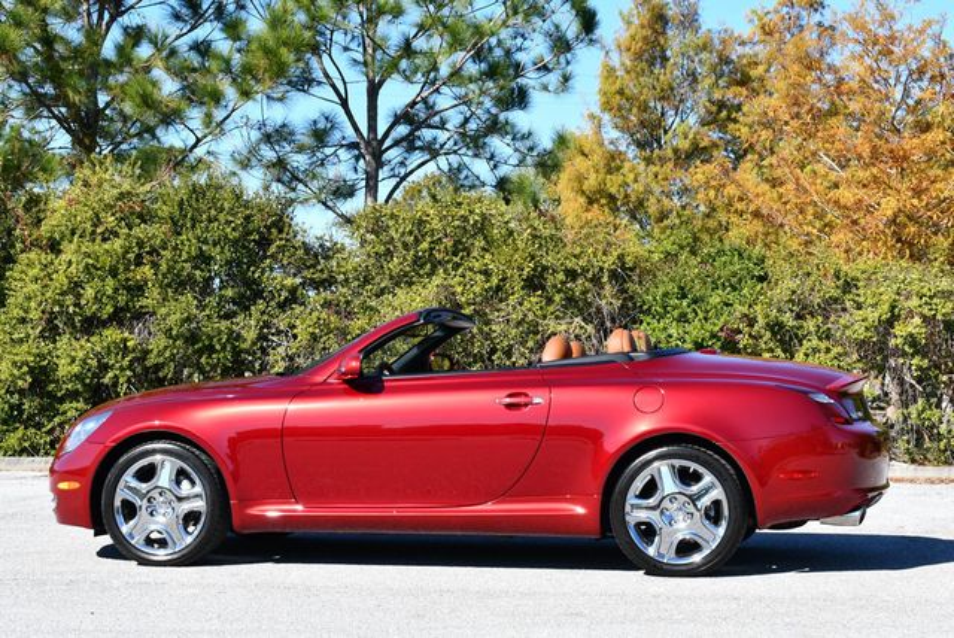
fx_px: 2016
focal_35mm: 76
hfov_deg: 26.6
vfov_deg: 18.0
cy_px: 319
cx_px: 477
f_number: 8
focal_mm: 38
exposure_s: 1/250
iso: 140
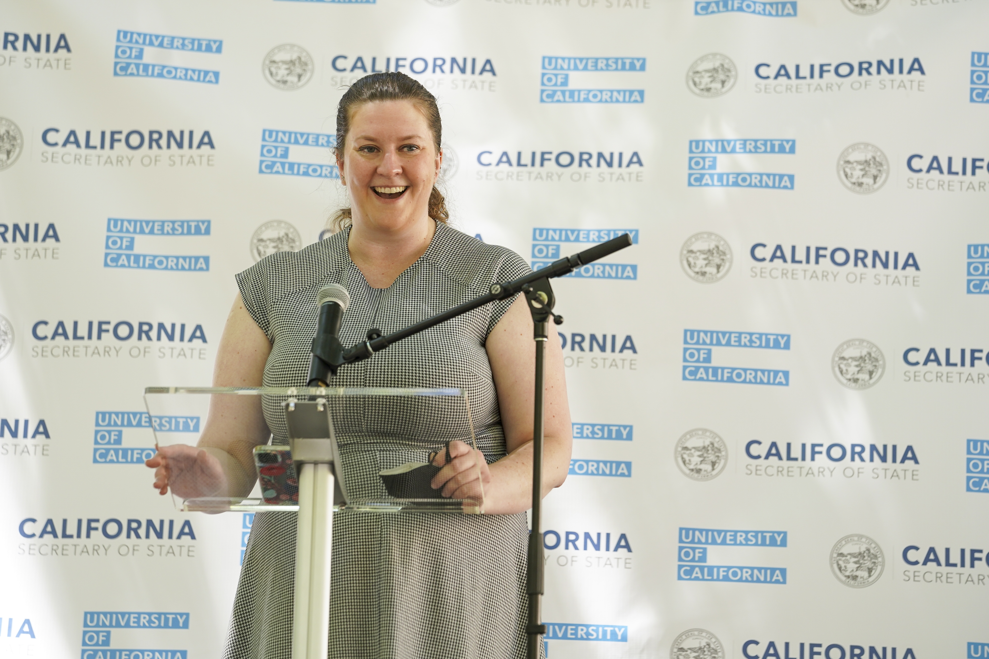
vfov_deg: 8.9
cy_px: 330
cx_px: 494
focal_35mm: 155
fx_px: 4258
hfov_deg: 13.2
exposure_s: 1/250
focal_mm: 155
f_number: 4
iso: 640
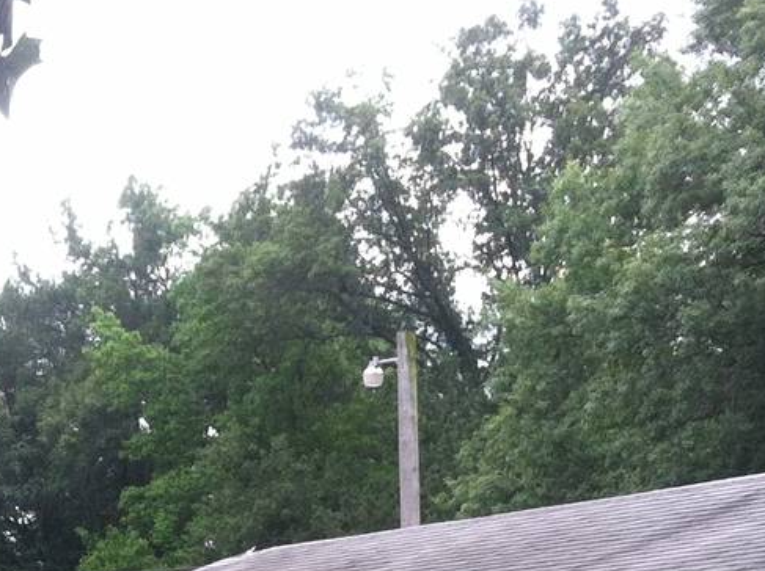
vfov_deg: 12.1
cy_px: 901
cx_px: -223
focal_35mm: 115
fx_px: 2538
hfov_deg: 16.2
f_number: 2.8
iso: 80
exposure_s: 1/196
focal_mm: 3.85
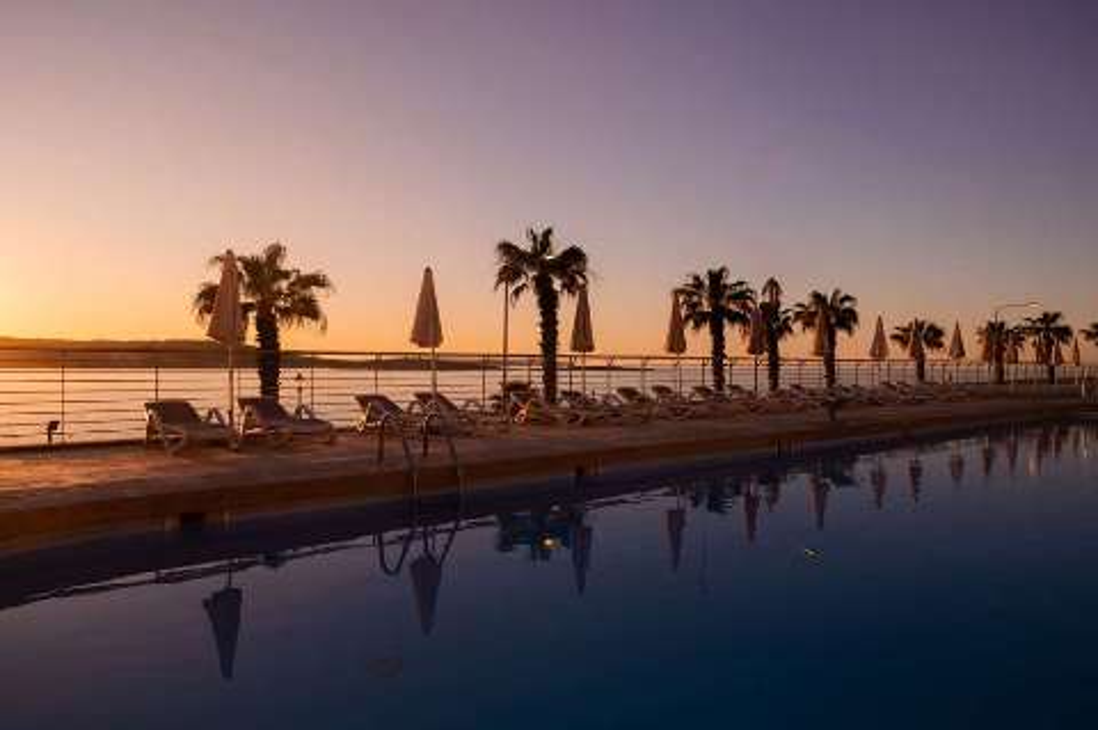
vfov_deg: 54.0
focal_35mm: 24
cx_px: 549
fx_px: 716
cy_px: 365
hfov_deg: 75.0
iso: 100
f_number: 5.6
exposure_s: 1/320
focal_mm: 23.5
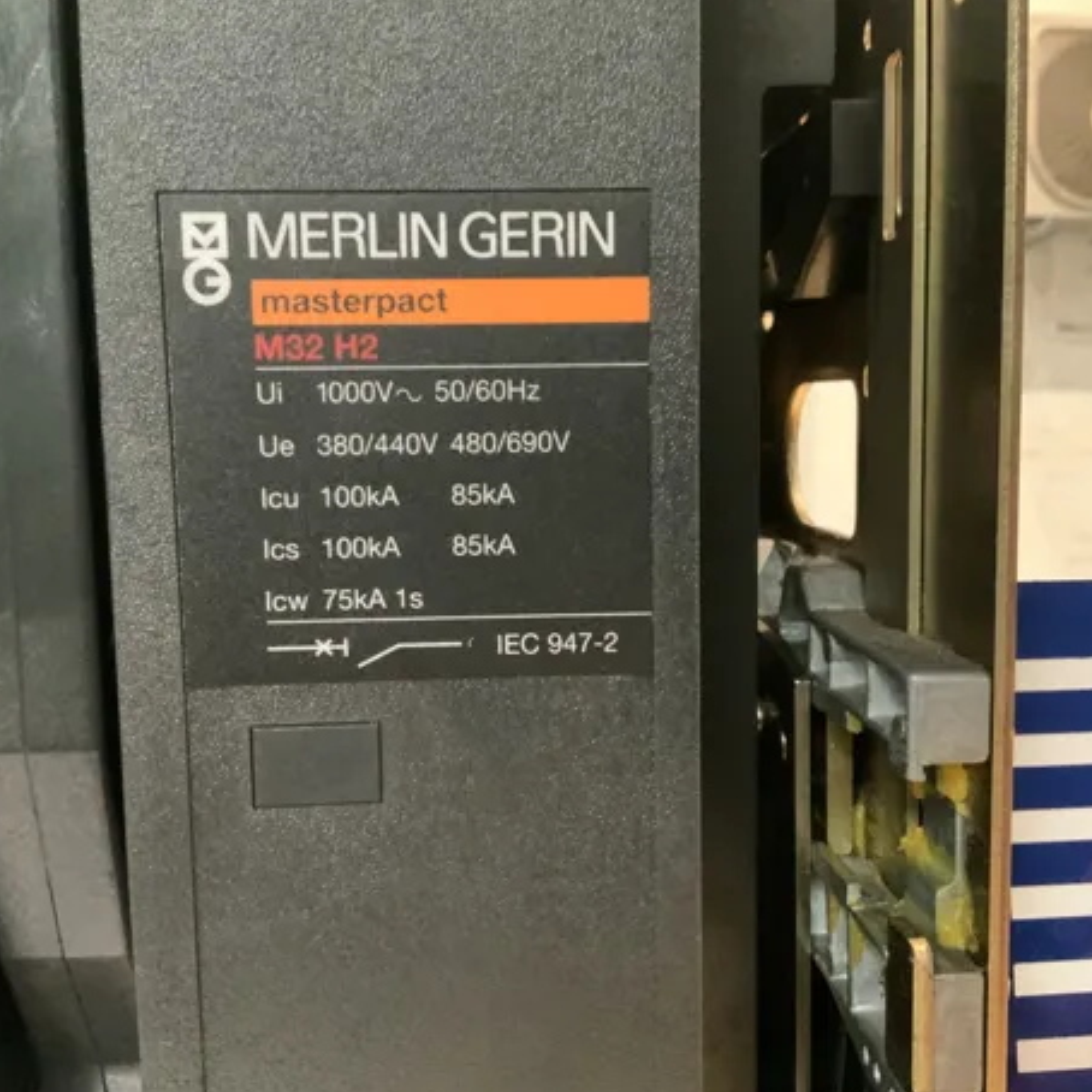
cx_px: 536
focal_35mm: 35
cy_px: 550
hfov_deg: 47.2
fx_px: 1249
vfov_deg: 47.2
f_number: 1.8
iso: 500
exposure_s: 1/25
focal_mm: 3
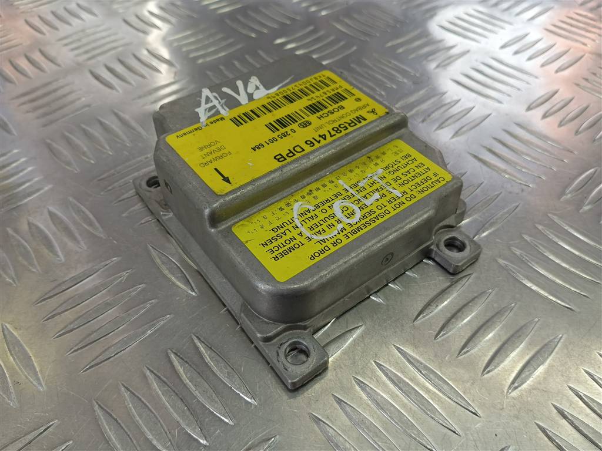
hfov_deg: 65.3
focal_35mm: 27
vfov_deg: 51.4
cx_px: 301
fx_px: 470
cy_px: 226
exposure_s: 1/100
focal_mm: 4.11
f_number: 1.6
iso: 106
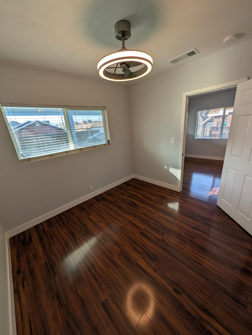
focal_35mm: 12
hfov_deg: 94.7
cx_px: 126
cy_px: 168
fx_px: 116
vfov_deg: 110.4
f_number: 1.7
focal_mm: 2.02
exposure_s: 1/407
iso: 70
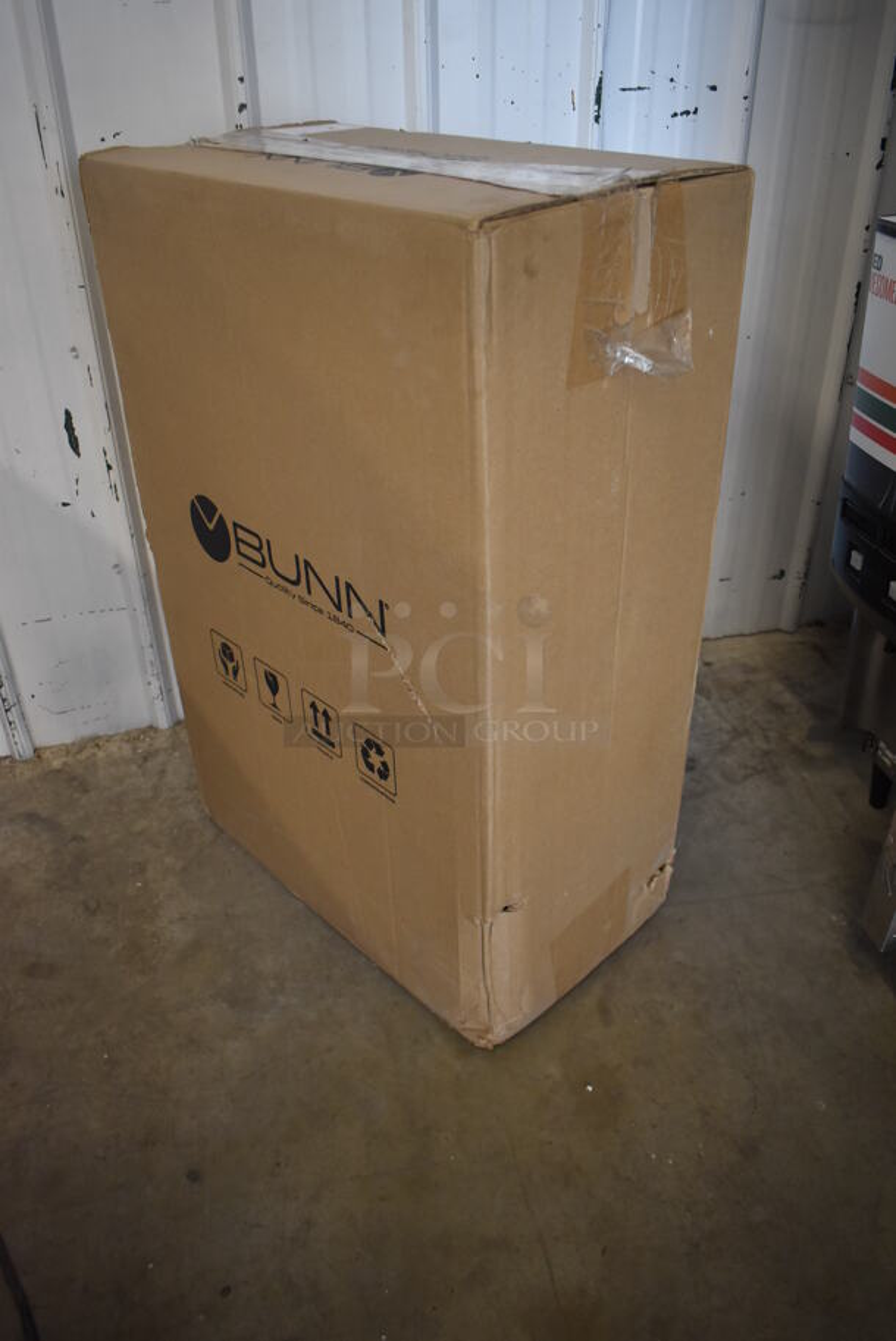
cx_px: 448
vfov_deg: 67.3
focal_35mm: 27
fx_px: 1006
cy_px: 670
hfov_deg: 48.0
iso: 1400
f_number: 3.5
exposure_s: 1/125
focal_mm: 18
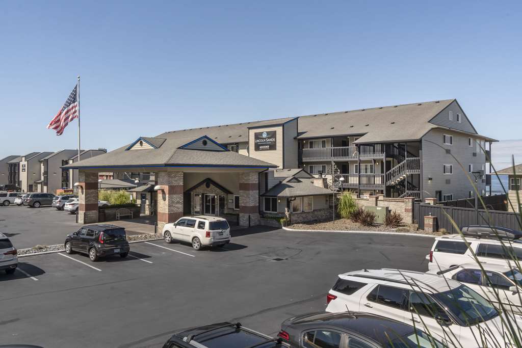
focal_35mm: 27
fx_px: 392
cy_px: 174
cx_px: 261
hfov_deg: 67.4
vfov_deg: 47.9
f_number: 11
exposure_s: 1/1000
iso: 250
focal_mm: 27
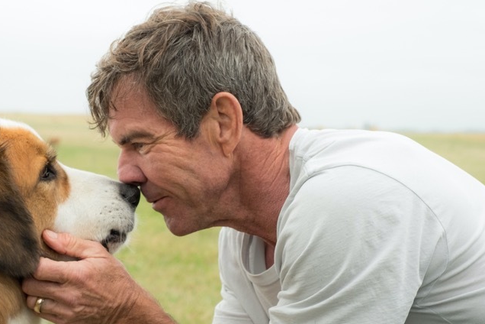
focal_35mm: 100
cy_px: 226
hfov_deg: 20.3
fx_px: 1347
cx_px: 143
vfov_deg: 13.7
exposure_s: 1/180
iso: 500
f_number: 4.5
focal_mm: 35
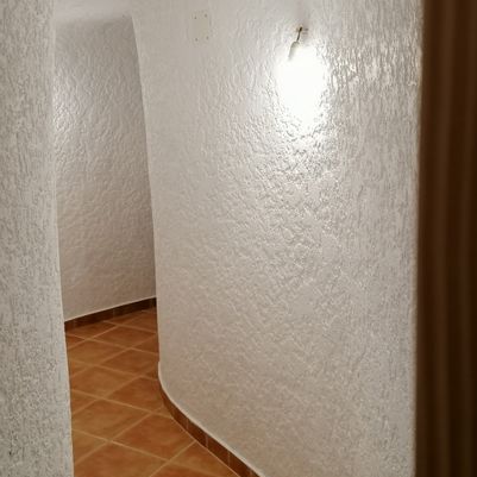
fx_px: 702
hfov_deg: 37.4
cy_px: 181
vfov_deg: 37.3
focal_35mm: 45
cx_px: 190
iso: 160
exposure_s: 1/50
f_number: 1.8
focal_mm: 4.75
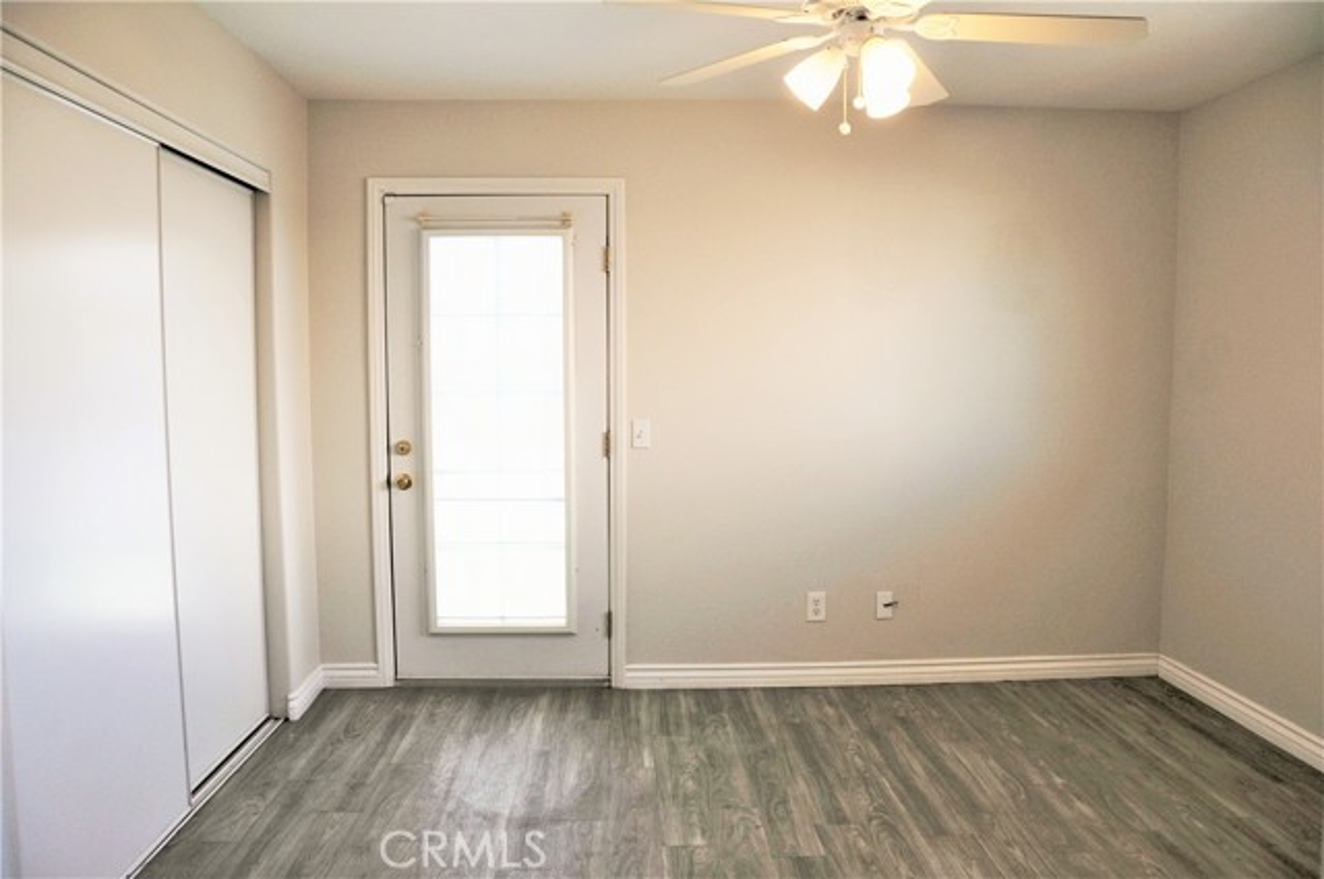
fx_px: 992
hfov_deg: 67.4
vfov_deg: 47.8
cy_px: 440
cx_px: 662
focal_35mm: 27
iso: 200
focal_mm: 18
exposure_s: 1/125
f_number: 5
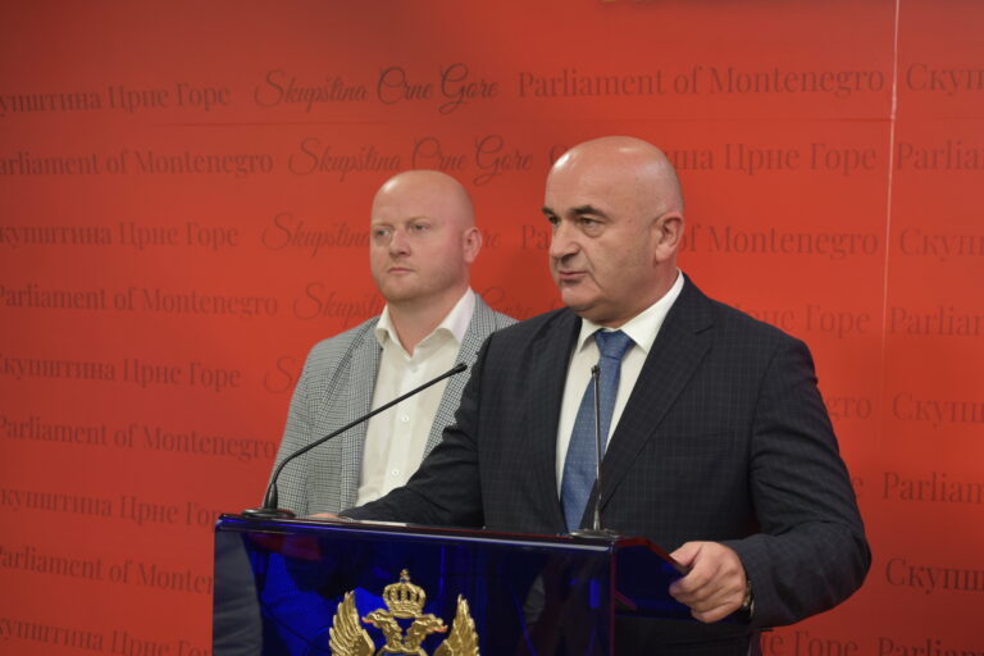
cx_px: 492
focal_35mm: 105
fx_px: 2870
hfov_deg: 19.5
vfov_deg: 13.0
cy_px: 328
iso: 400
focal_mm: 70
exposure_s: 1/100
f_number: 5
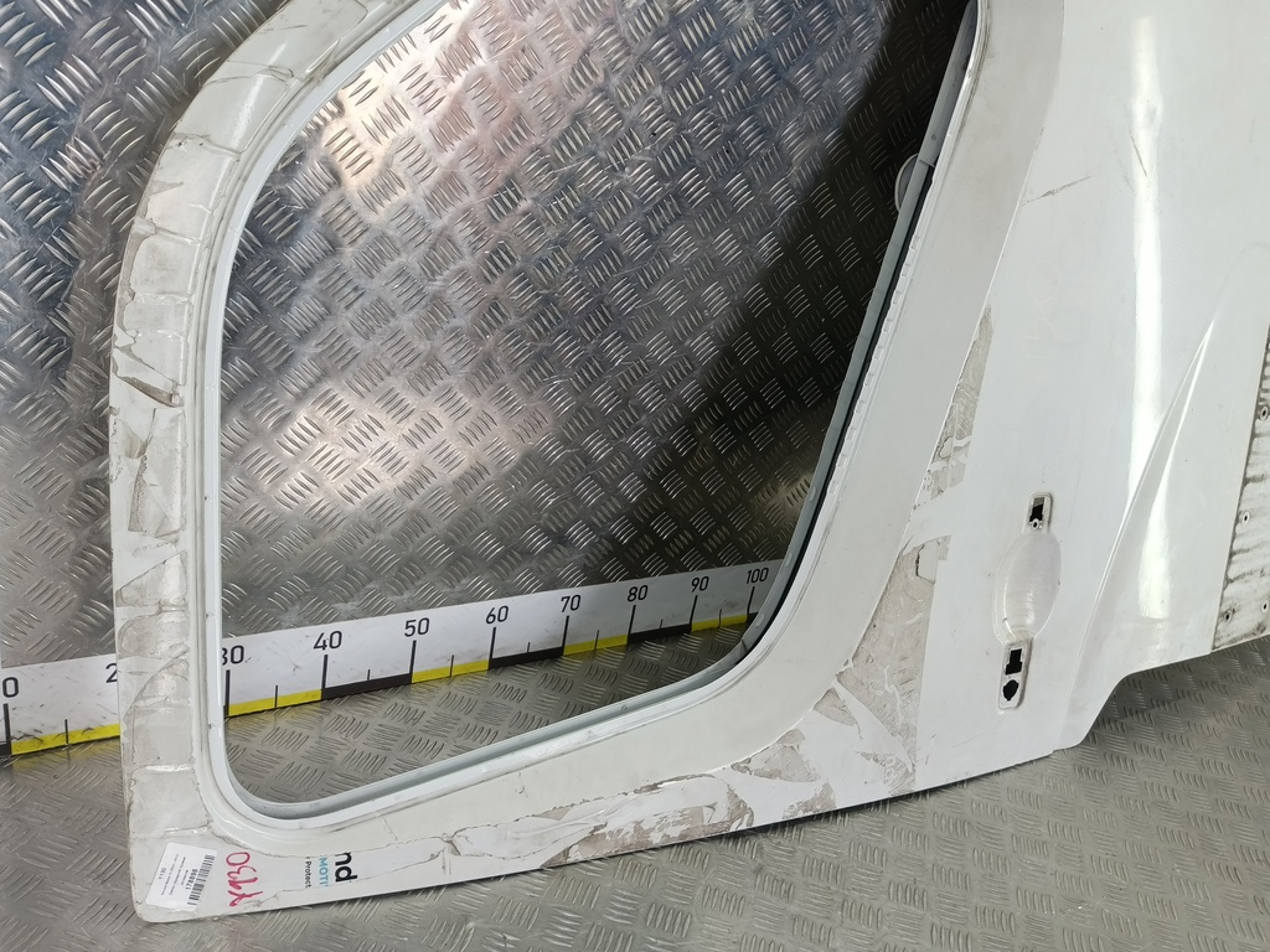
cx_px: 635
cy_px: 476
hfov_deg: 73.9
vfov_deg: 58.9
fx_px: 844
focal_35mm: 23
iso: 110
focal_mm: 4.11
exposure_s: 1/100
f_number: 1.6
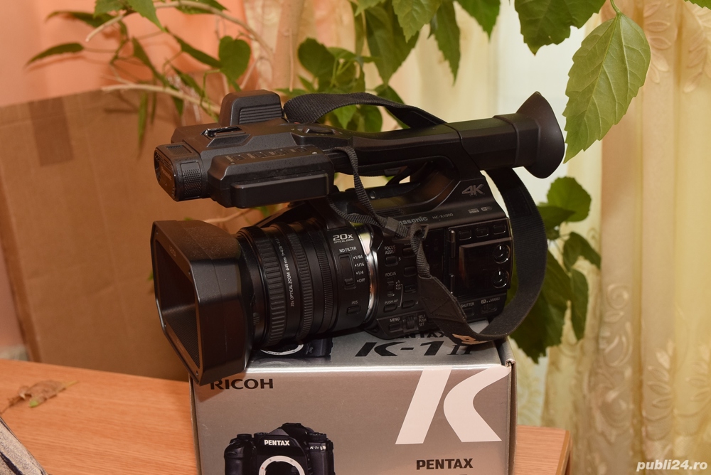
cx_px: 356
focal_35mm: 54
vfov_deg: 25.1
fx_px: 1067
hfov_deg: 36.9
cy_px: 238
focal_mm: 36
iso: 800
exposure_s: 1/100
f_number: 5.6
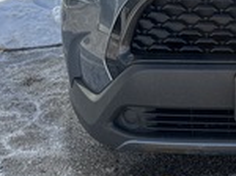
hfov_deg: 24.7
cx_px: 266
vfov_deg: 19.4
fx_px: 497
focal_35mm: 73
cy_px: -12
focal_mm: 5.96
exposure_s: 1/2571
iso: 50
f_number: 1.6
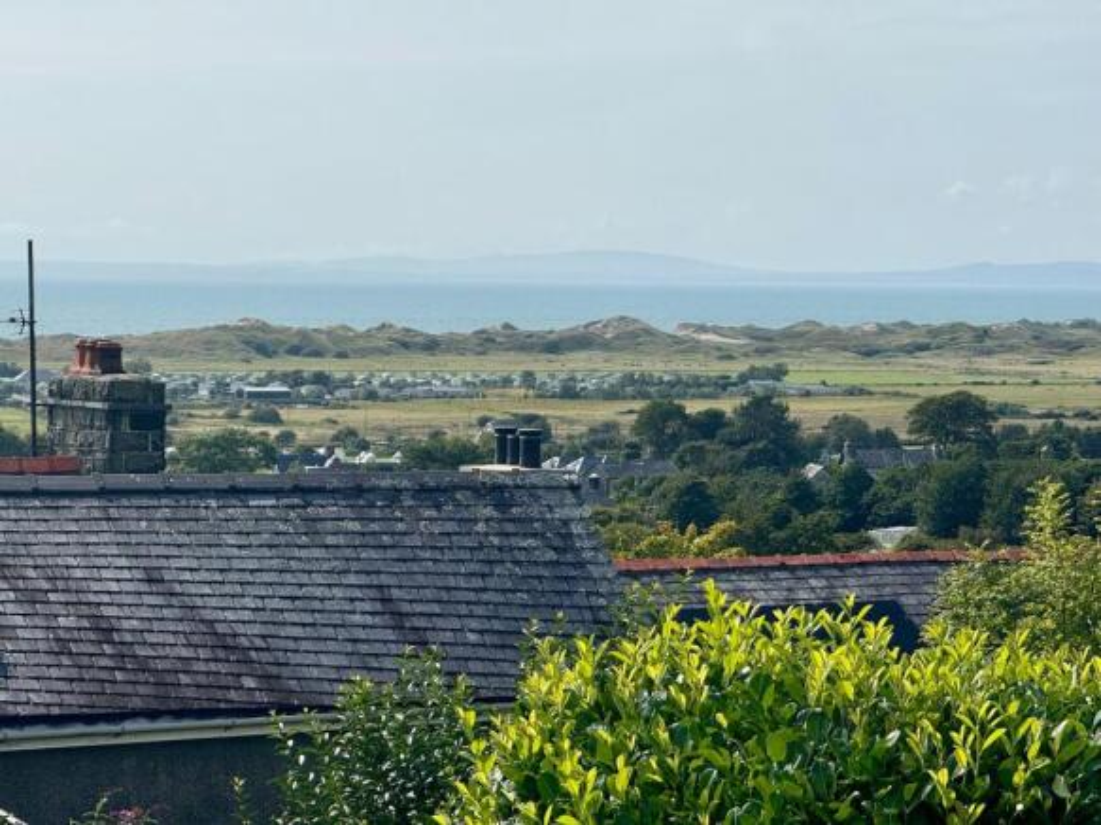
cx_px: 550
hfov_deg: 16.4
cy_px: 412
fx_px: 3816
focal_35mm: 120
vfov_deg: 12.3
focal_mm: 15.66
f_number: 2.8
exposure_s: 1/3195
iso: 50
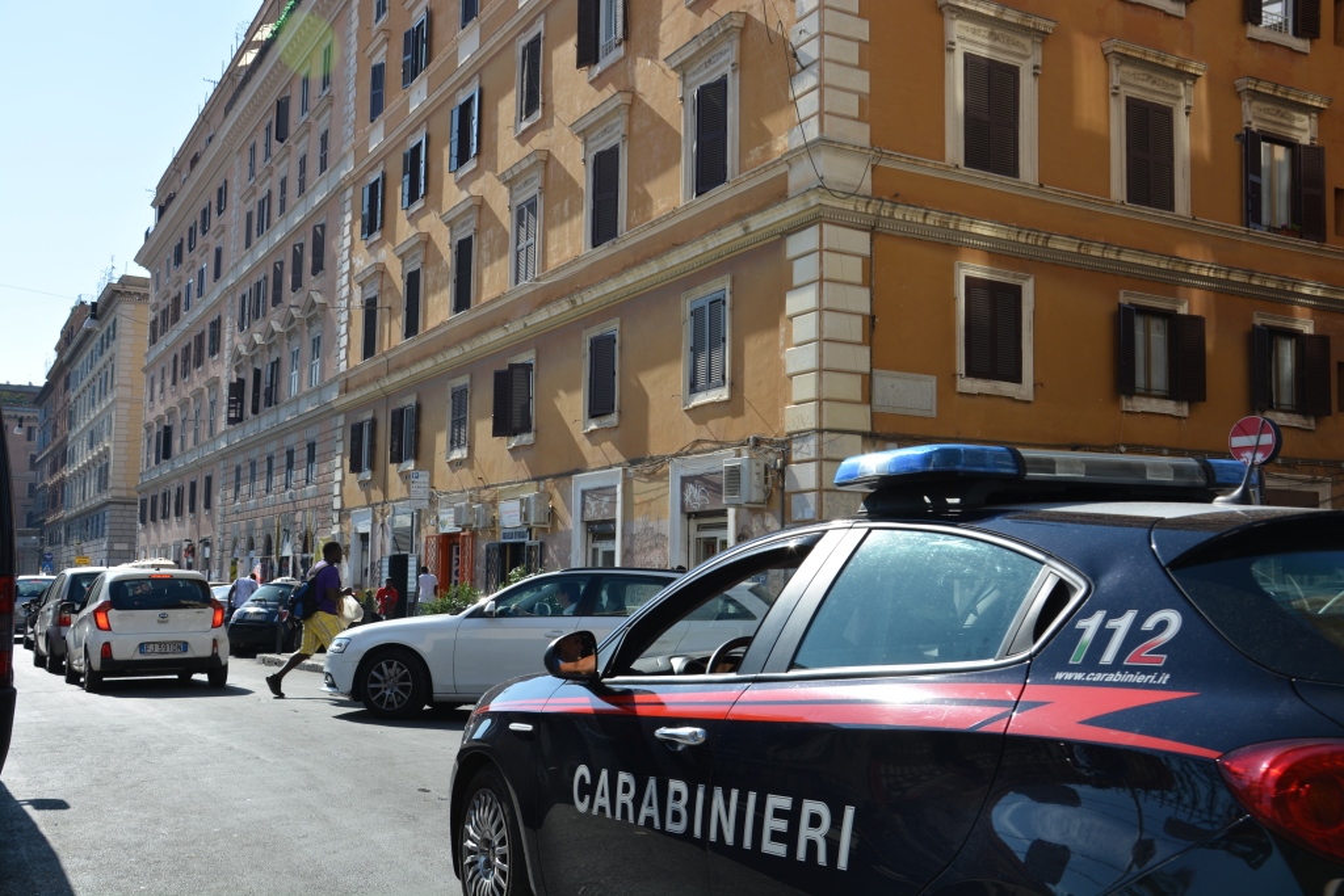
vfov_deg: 35.5
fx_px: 1400
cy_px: 448
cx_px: 672
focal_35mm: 38
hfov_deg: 51.3
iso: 100
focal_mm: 25
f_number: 8
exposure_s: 1/250
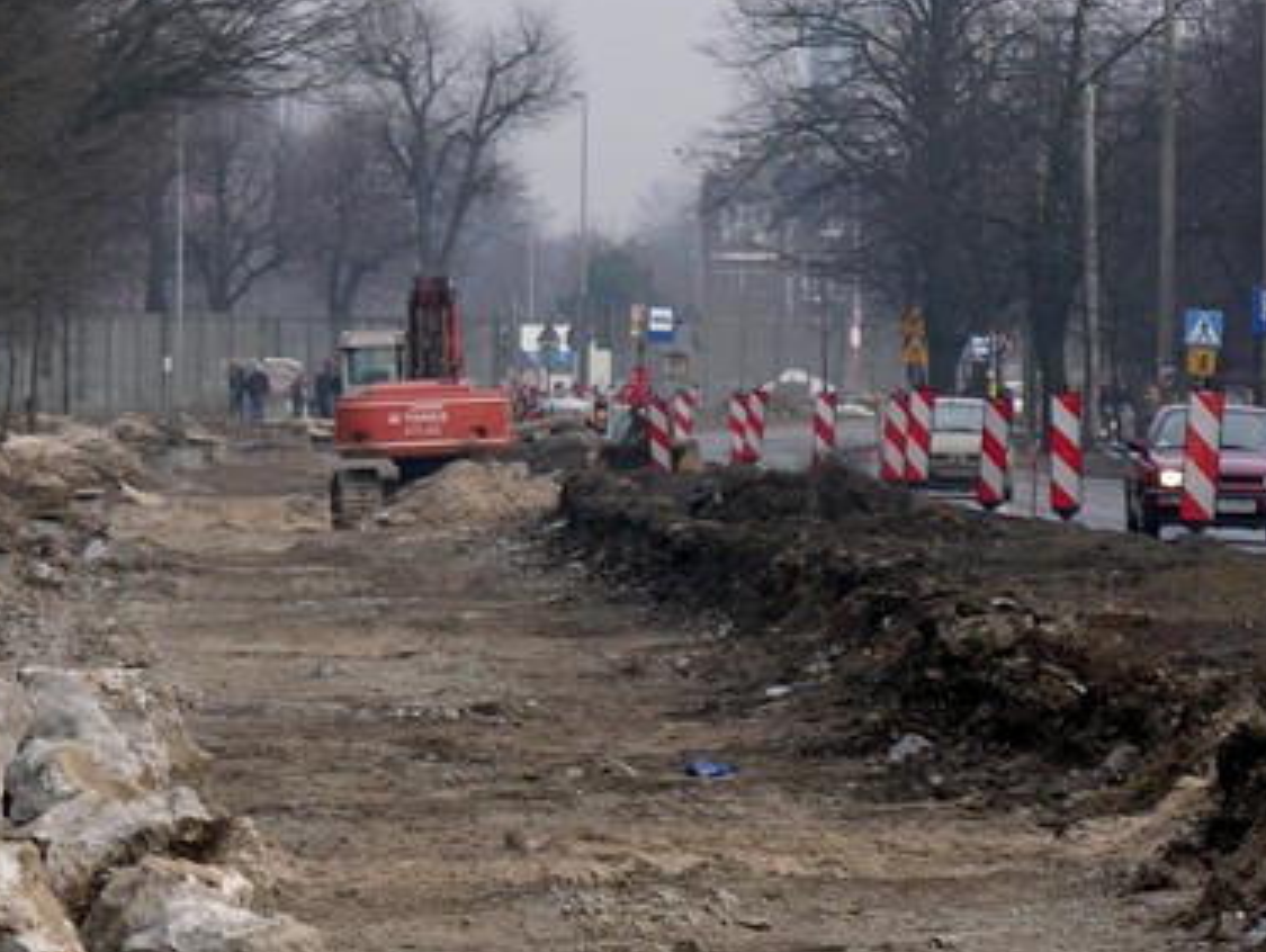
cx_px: 277
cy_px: 343
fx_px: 15156
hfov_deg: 4.8
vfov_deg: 3.6
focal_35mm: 414
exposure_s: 1/164
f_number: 3.9
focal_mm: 40
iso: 100
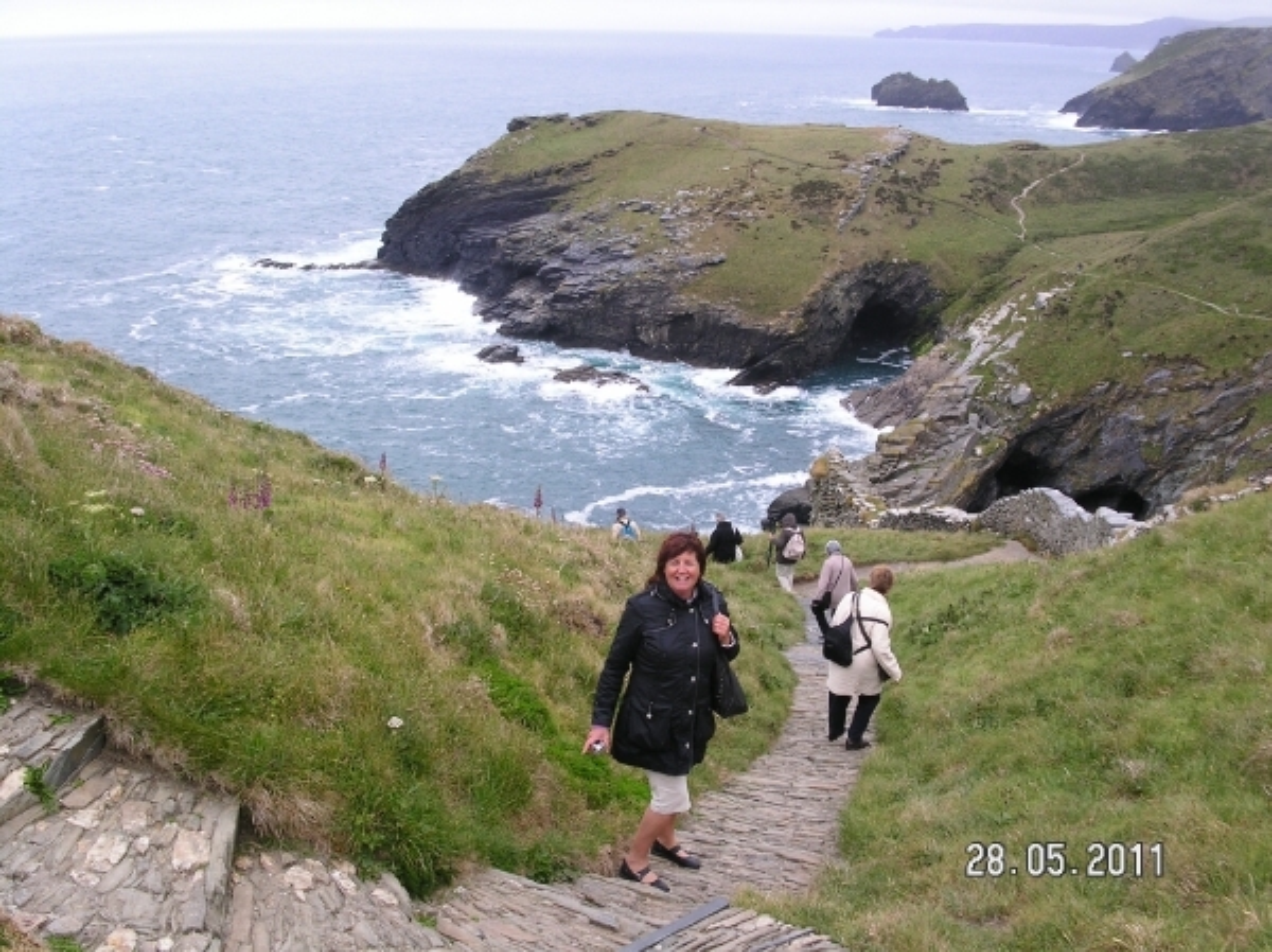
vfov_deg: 37.7
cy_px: 476
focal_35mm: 38
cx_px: 636
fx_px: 1395
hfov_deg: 49.0
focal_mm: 7.8
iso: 100
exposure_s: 1/90
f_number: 5.6
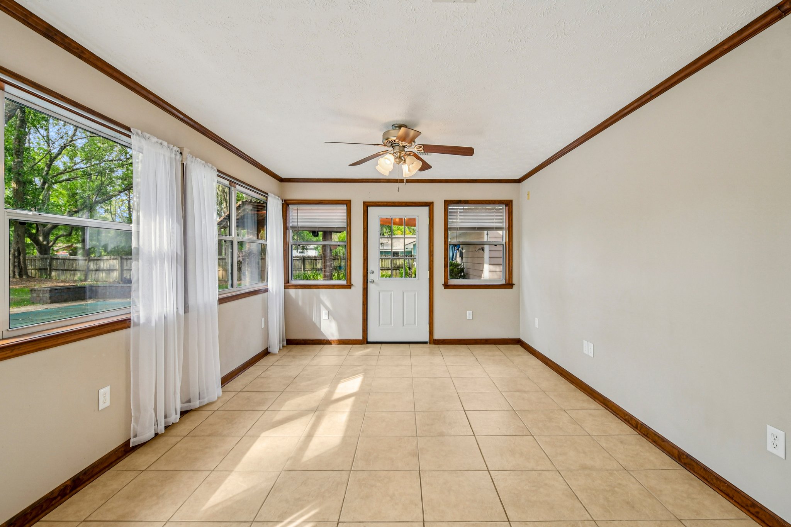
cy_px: 264
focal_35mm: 15
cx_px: 396
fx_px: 330
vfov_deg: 77.3
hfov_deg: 100.4
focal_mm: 10
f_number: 8
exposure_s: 1/40
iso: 400
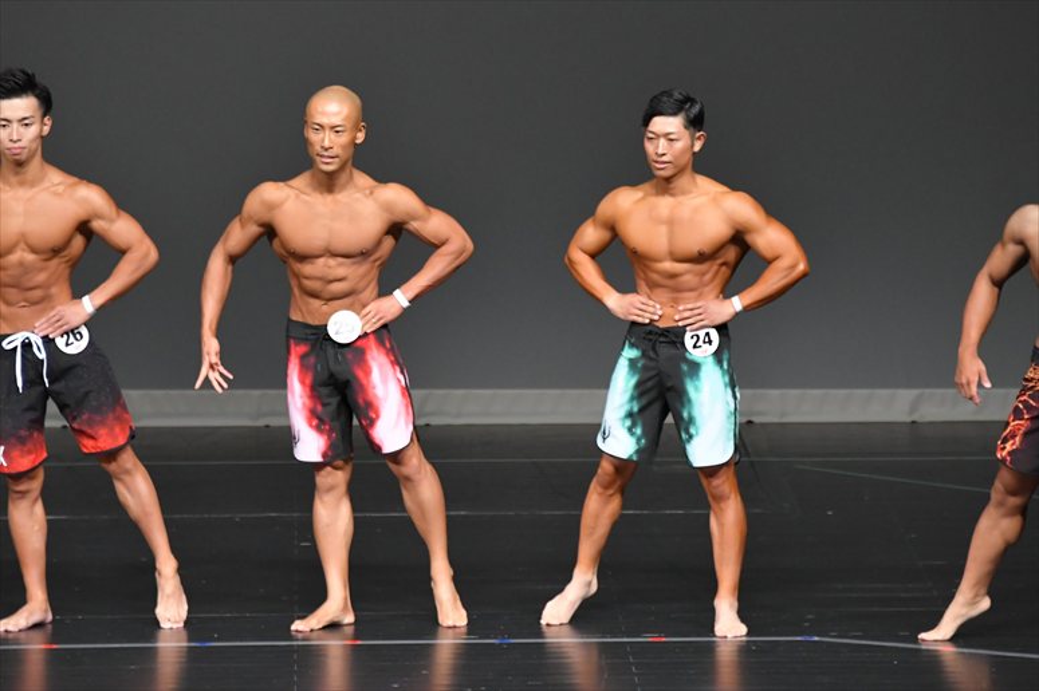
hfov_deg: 6.5
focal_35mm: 315
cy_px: 346
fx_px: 9087
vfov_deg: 4.4
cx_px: 520
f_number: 5.6
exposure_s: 1/400
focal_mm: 210
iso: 4000
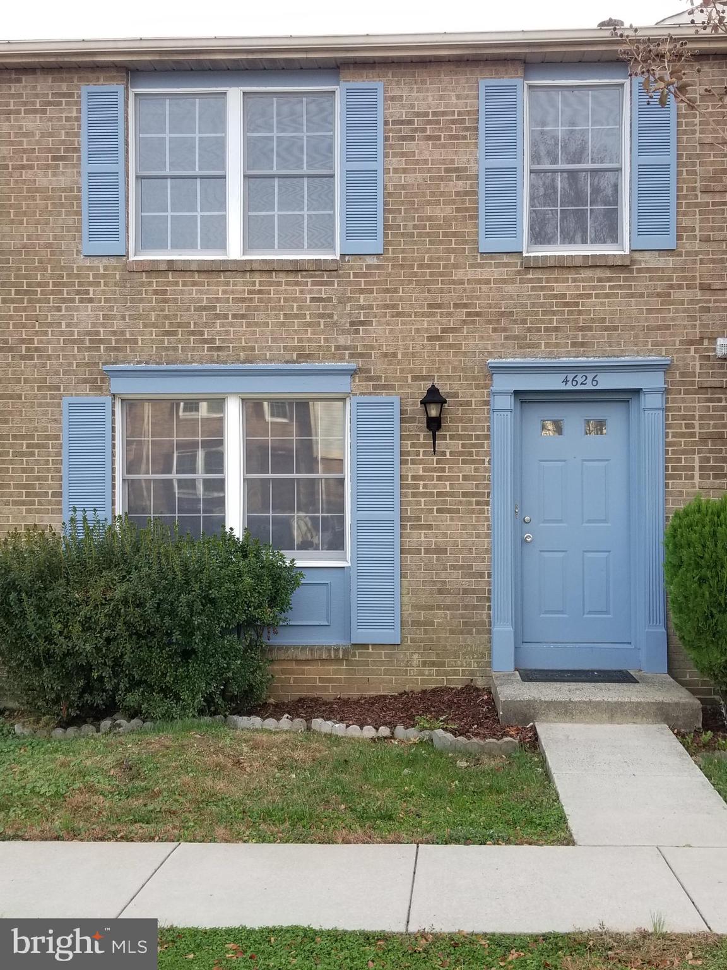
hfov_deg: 53.1
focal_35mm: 26
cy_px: 485
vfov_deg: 67.3
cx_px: 364
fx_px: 728
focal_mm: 4.25
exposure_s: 1/219
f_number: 1.7
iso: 50
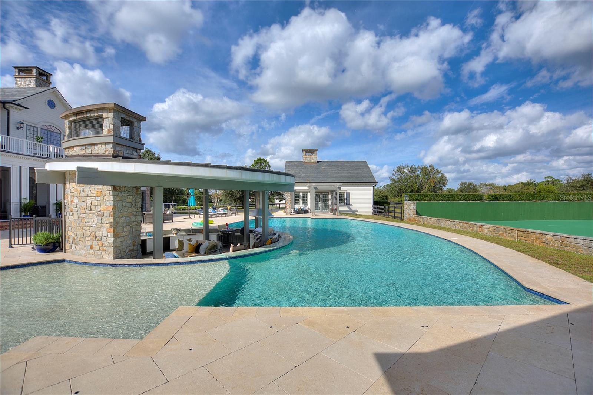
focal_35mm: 15
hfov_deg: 100.4
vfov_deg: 77.3
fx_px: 247
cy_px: 198
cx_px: 296
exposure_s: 1/800
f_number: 4.5
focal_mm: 10
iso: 100
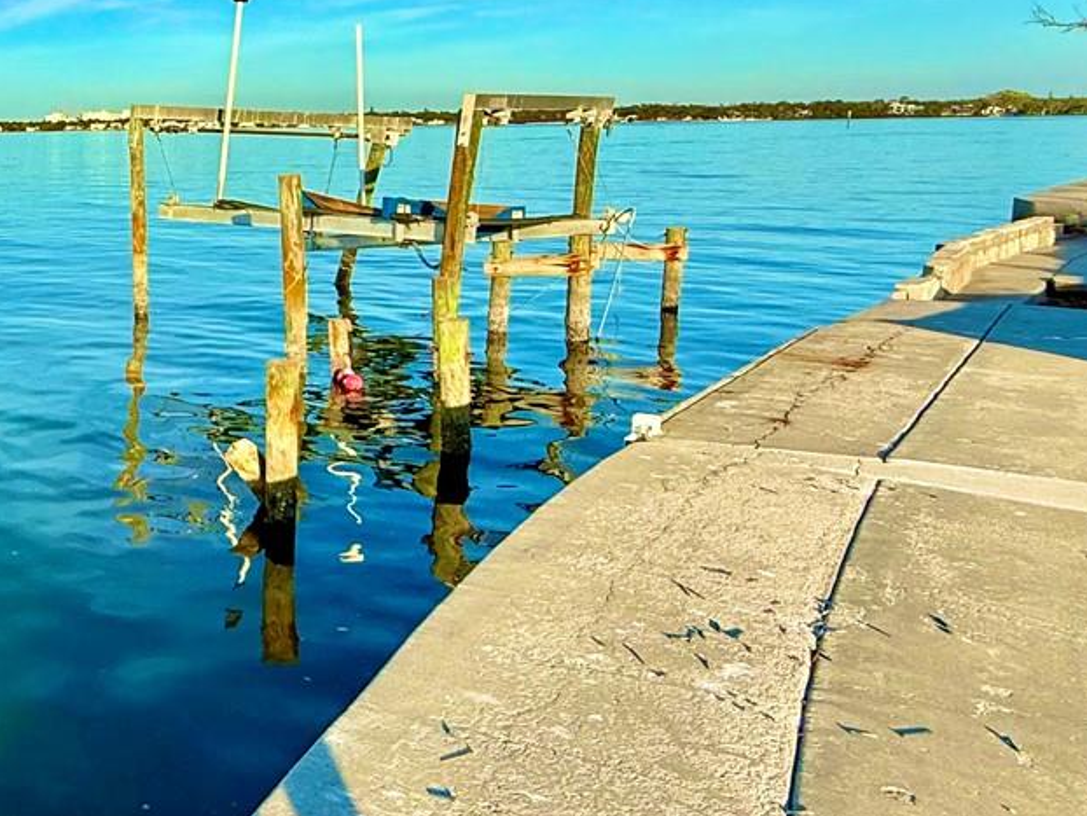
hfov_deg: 42.3
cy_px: 255
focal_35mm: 36
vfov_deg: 39.1
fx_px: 1131
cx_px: -63
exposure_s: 1/2024
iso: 50
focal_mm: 2.22
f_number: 2.2
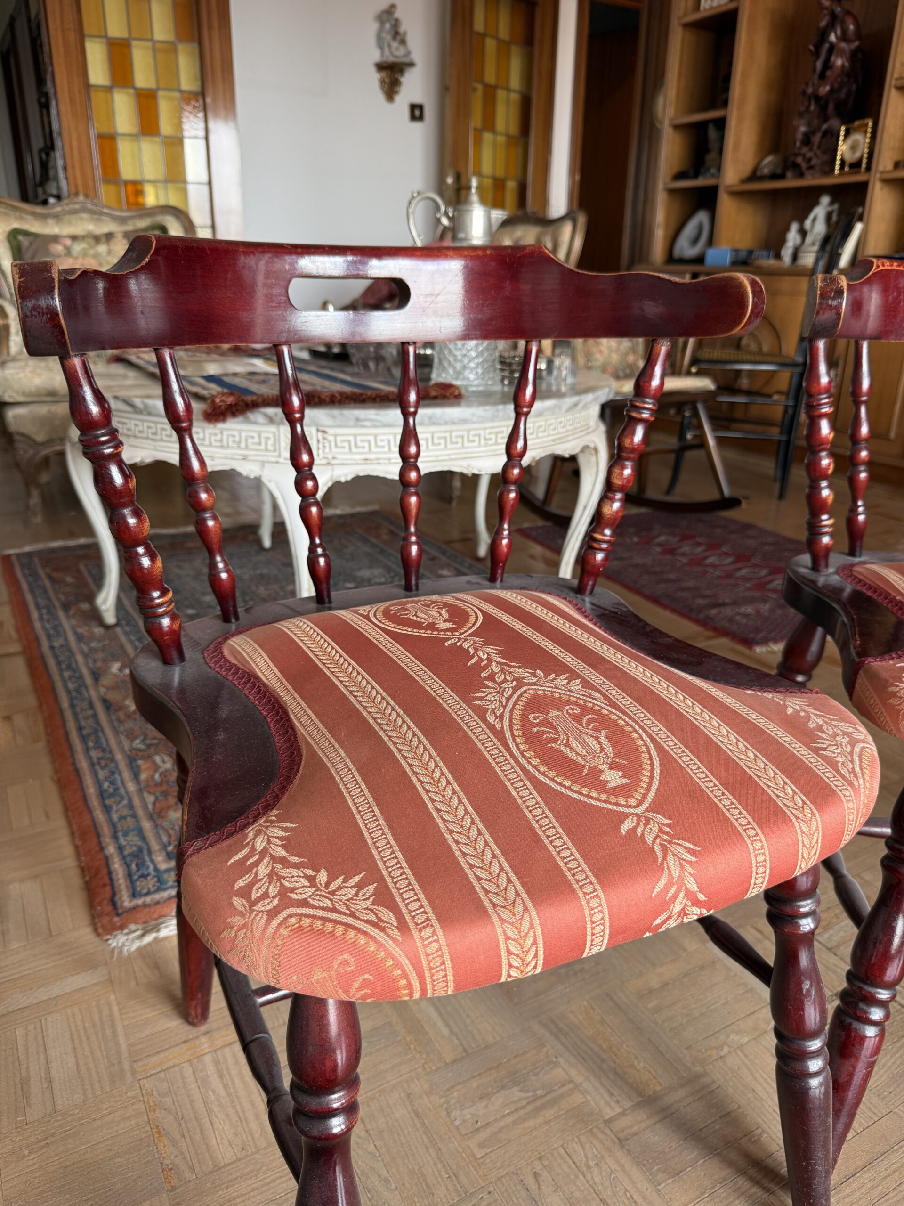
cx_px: 452
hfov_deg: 56.8
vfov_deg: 71.6
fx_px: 836
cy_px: 603
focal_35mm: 24
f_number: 1.78
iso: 100
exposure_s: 1/121
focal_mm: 6.76
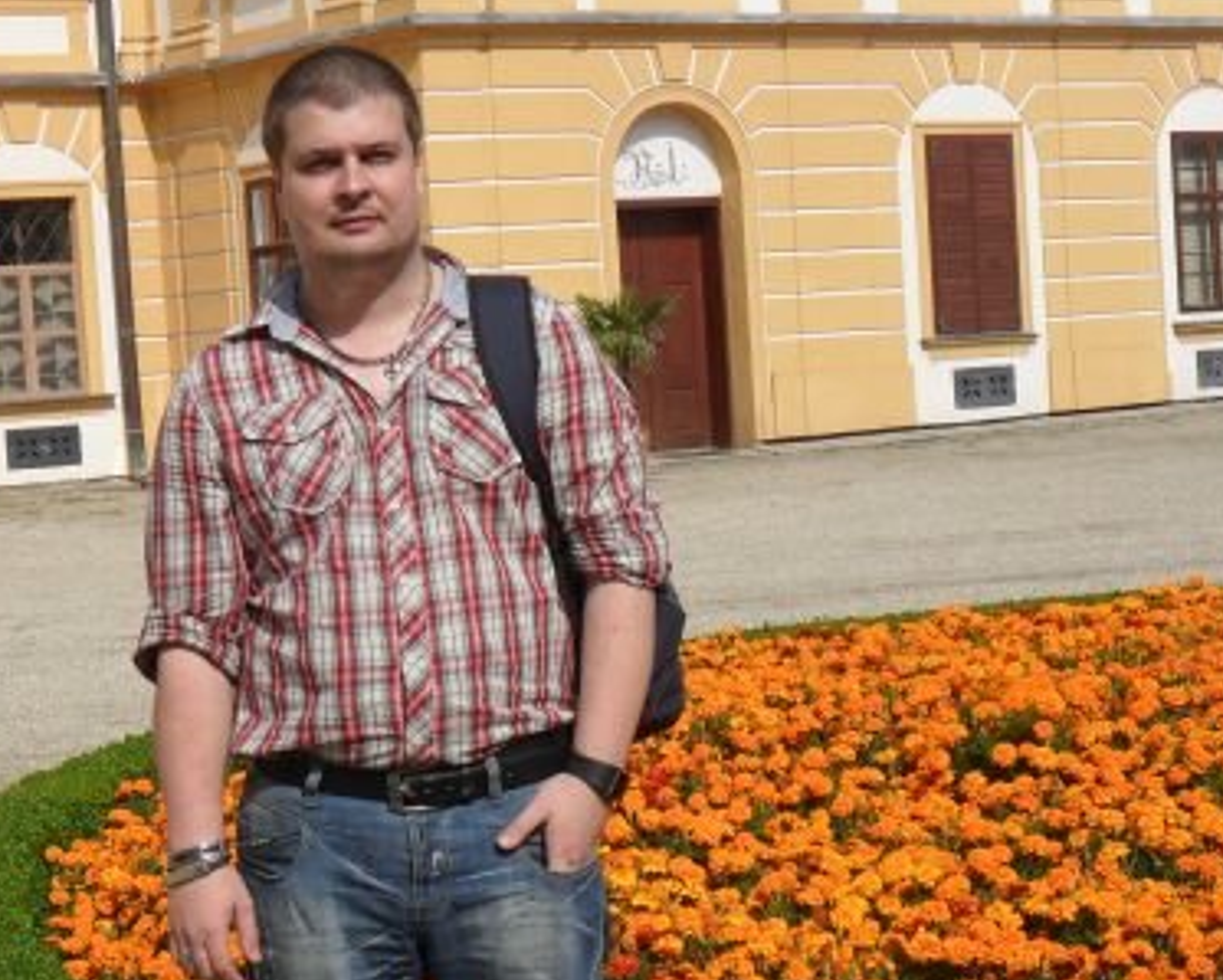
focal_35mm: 87
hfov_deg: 21.9
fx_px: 3152
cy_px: 639
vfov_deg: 17.6
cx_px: 534
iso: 100
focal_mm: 9.3
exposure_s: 1/750
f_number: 5
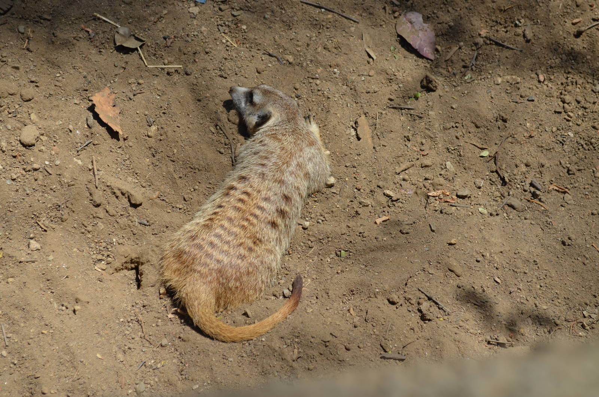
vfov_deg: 16.5
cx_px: 300
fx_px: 1370
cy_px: 198
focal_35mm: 82
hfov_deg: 24.7
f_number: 8
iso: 110
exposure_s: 1/250
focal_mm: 55
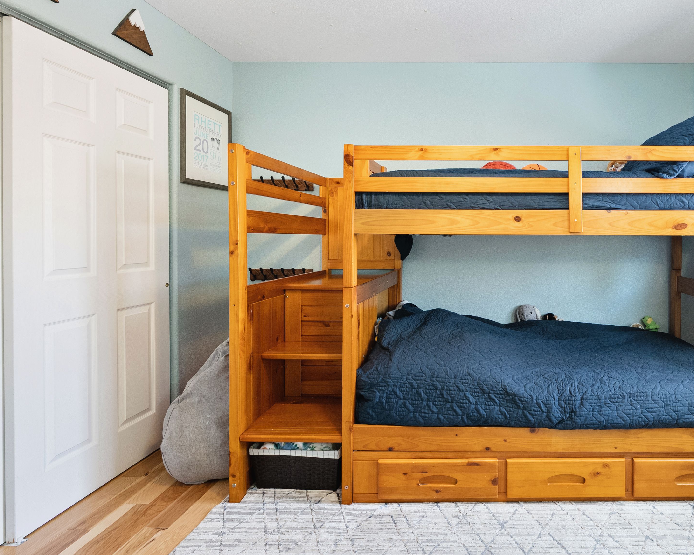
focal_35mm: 18
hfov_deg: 81.3
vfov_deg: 73.5
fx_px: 370
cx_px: 498
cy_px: 243
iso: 640
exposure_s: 1/13
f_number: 8
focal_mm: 13
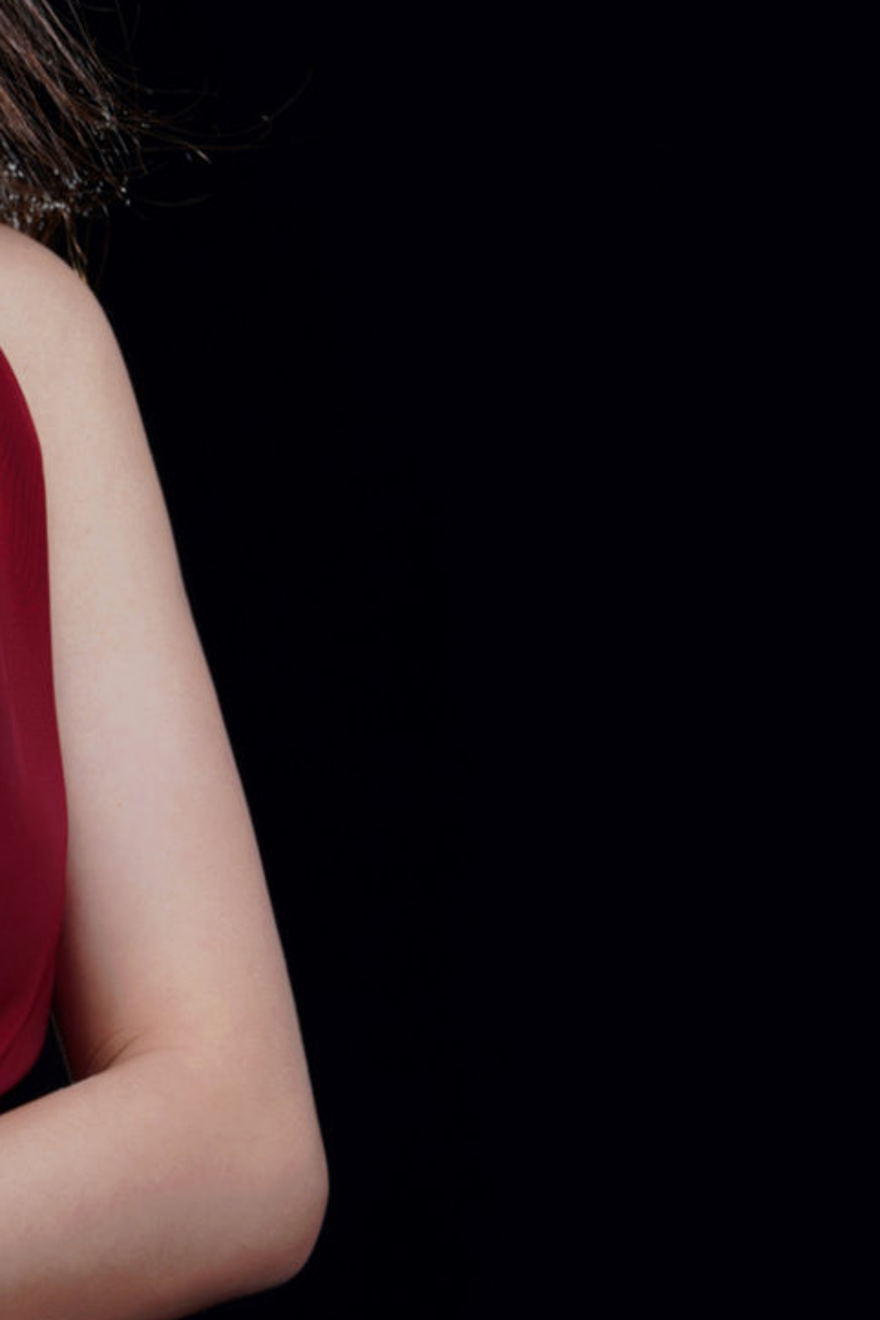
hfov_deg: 3.7
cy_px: 632
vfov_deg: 5.5
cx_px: -304
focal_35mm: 374
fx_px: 13712
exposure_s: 1/200
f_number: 4.5
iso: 125
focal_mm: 132
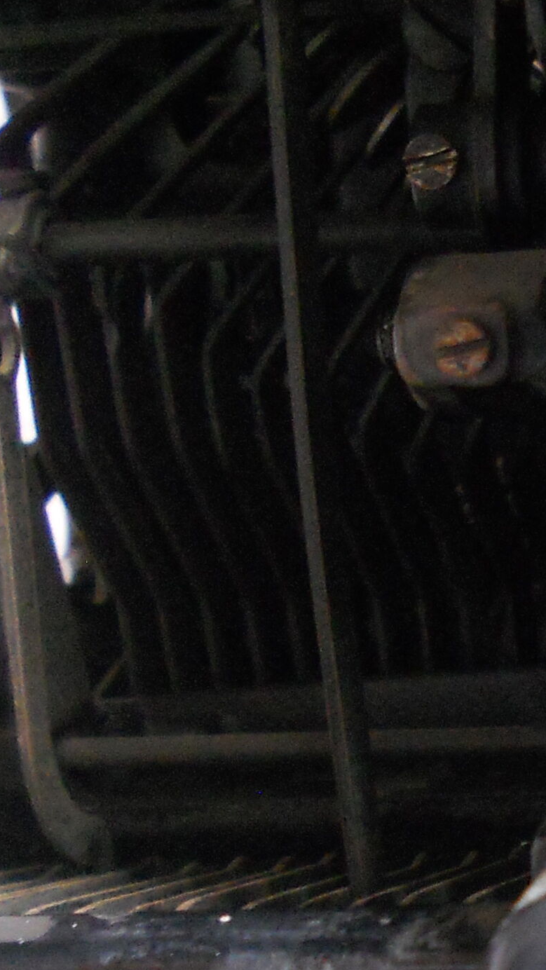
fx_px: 2187
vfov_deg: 24.6
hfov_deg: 13.1
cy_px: 795
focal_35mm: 85
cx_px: 927
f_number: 3.2
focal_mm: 4.9
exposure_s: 1/8
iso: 400
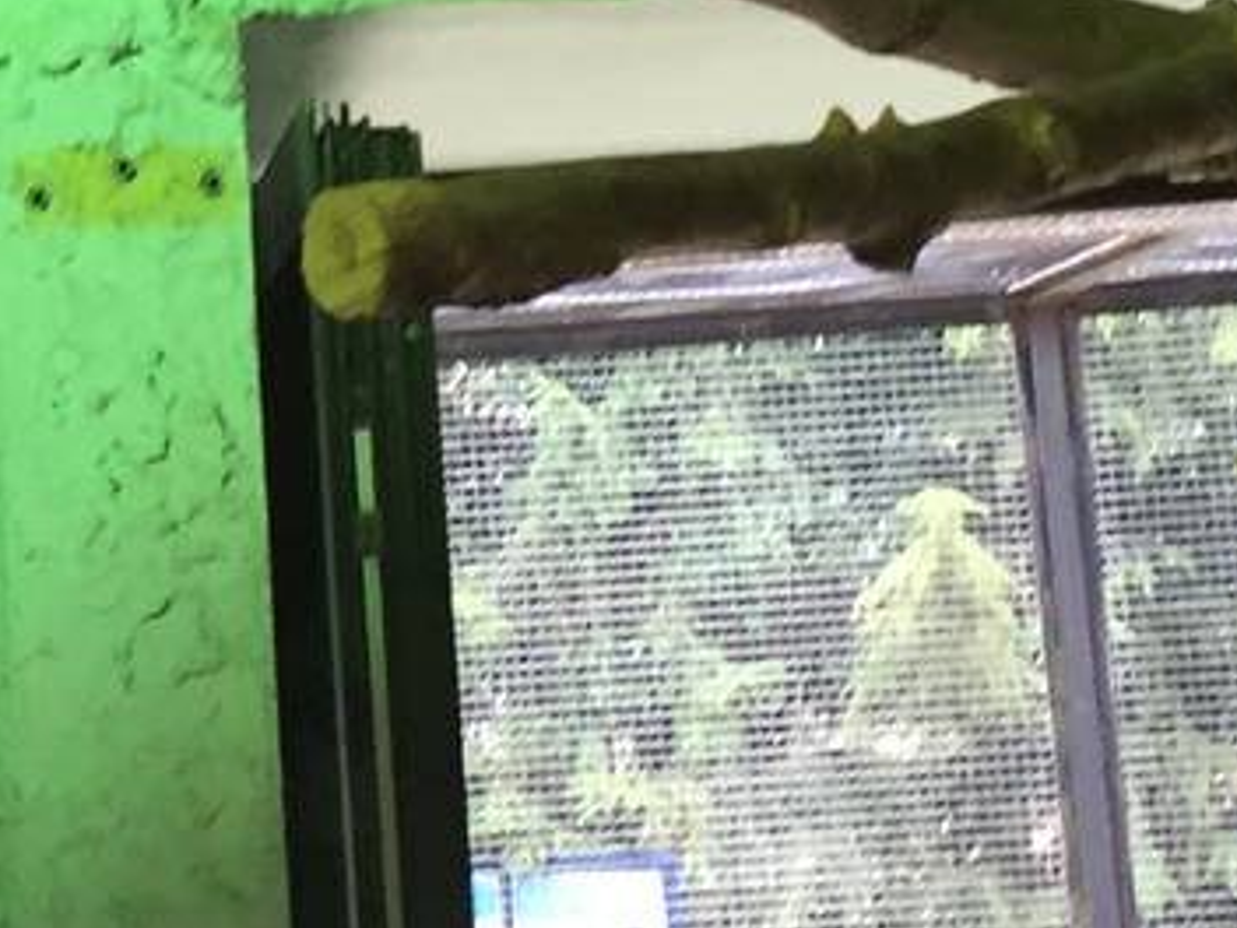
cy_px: -267
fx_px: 4717
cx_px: 334
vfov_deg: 11.0
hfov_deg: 14.9
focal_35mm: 132
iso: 40
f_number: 2.2
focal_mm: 4.15
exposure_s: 1/33
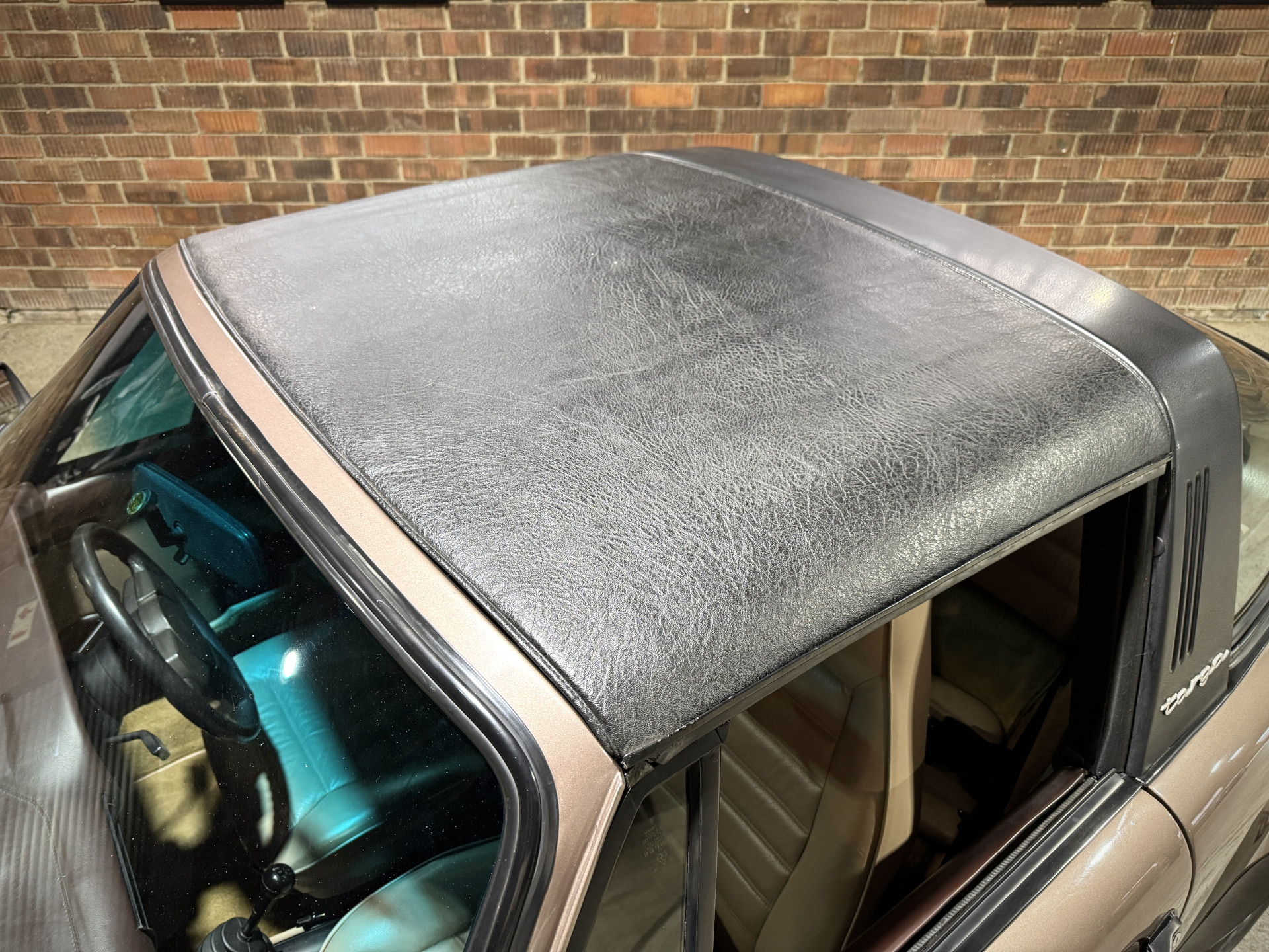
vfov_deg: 56.8
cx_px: 634
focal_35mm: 24
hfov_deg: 71.6
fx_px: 880
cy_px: 476
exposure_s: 1/50
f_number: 1.78
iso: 400
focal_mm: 6.76
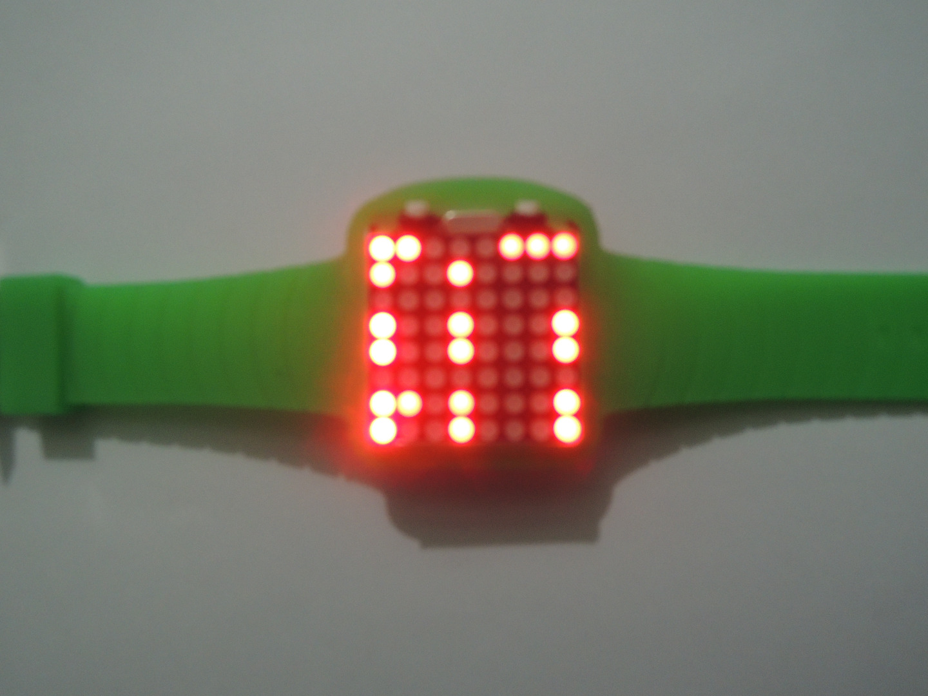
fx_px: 643
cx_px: 464
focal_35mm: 24
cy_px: 348
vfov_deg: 56.8
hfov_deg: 71.6
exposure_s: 1/20
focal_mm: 4.3
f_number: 2.8
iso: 400
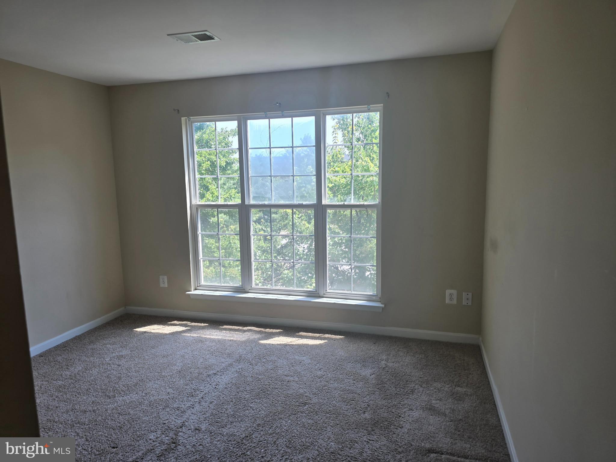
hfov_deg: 73.9
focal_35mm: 23
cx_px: 308
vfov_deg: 58.9
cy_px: 231
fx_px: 409
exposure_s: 1/120
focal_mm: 6.3
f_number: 1.7
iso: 16
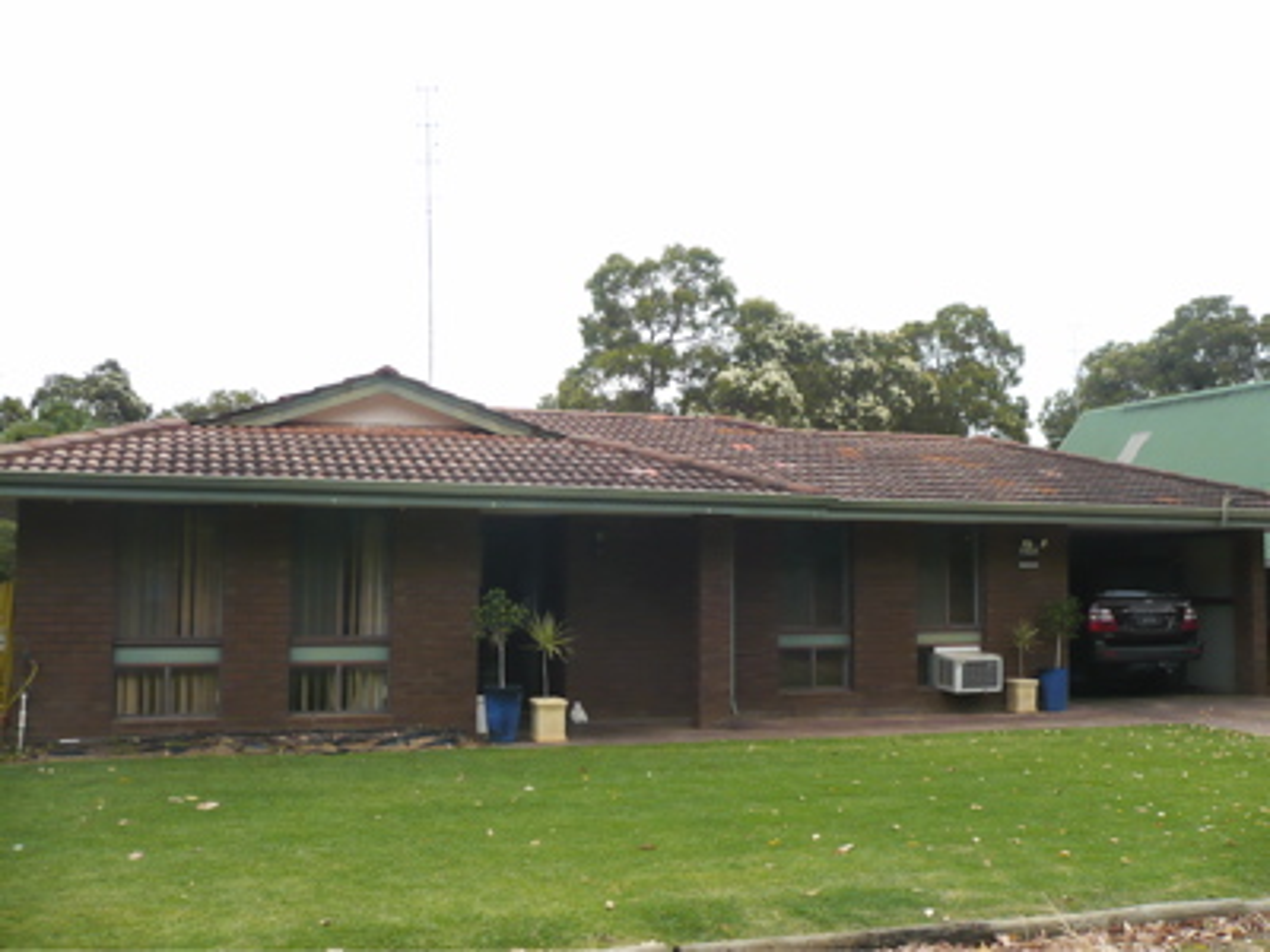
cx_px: 635
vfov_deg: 40.7
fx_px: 1284
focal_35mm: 35
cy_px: 476
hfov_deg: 52.6
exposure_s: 1/1000
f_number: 2.8
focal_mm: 5.8
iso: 100
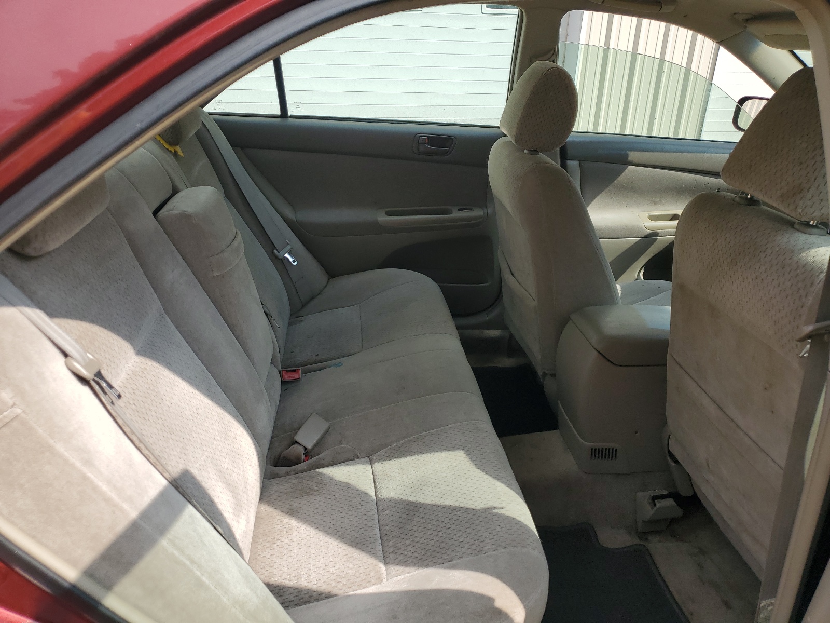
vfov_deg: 53.1
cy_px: 312
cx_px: 415
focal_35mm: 26
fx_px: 623
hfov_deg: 67.3
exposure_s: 1/1429
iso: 50
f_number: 1.5
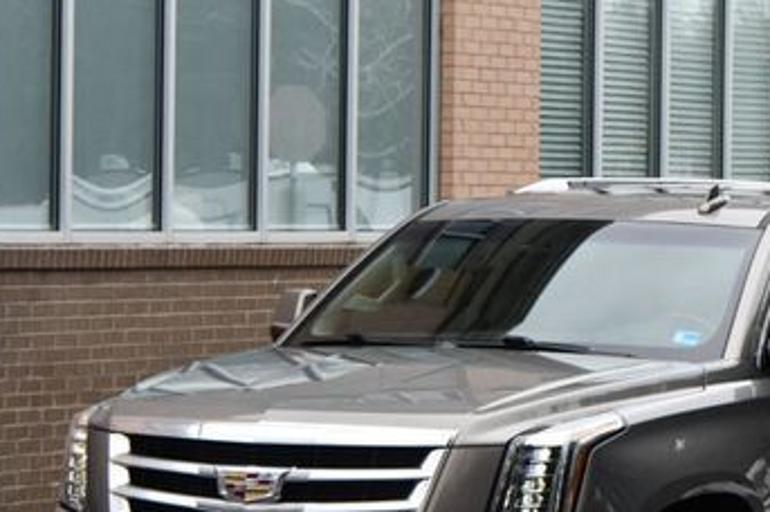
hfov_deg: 10.5
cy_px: 346
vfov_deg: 7.0
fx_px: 4188
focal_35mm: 196
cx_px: 613
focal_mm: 70
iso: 200
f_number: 6.3
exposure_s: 1/250
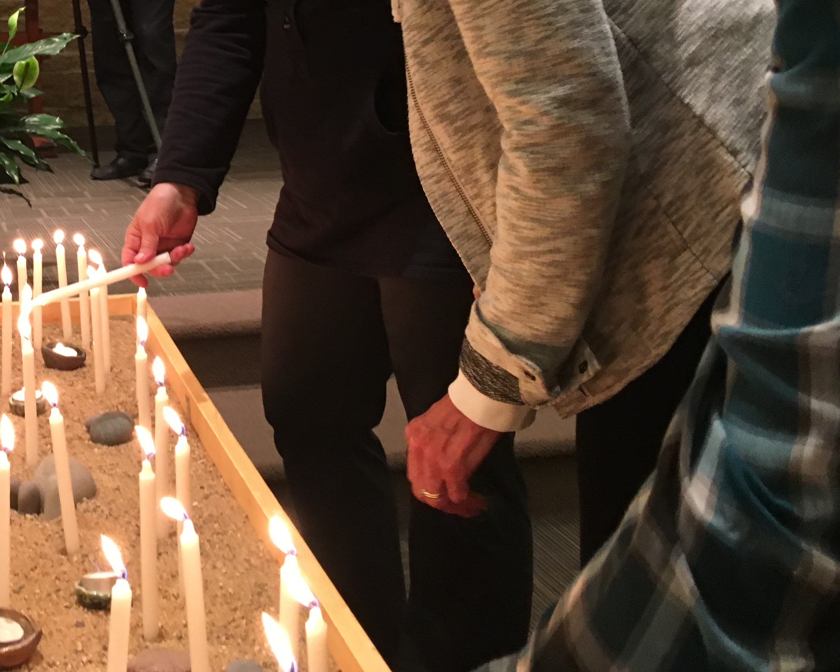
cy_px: 136
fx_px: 1342
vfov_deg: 27.5
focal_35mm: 54
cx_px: 81
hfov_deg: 32.9
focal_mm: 4.15
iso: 125
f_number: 2.2
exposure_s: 1/30
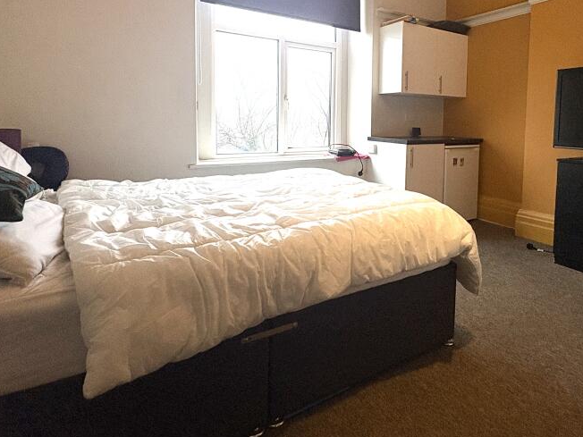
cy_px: 142
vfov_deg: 59.5
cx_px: 348
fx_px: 371
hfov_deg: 75.6
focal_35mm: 22
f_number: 2.2
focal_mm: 2.22
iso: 250
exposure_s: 1/60
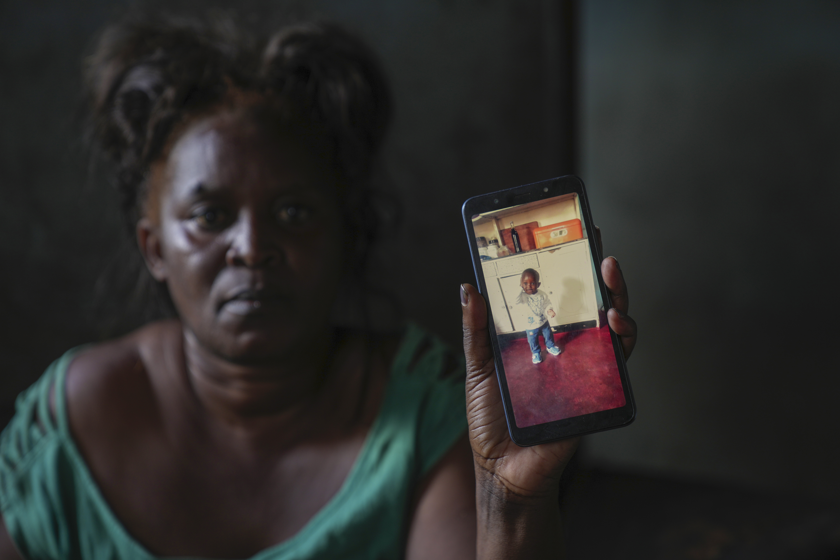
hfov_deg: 28.8
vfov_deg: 19.5
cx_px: 420
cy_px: 280
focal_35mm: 70
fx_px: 1633
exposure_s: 1/80
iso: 160
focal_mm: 70
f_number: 2.8
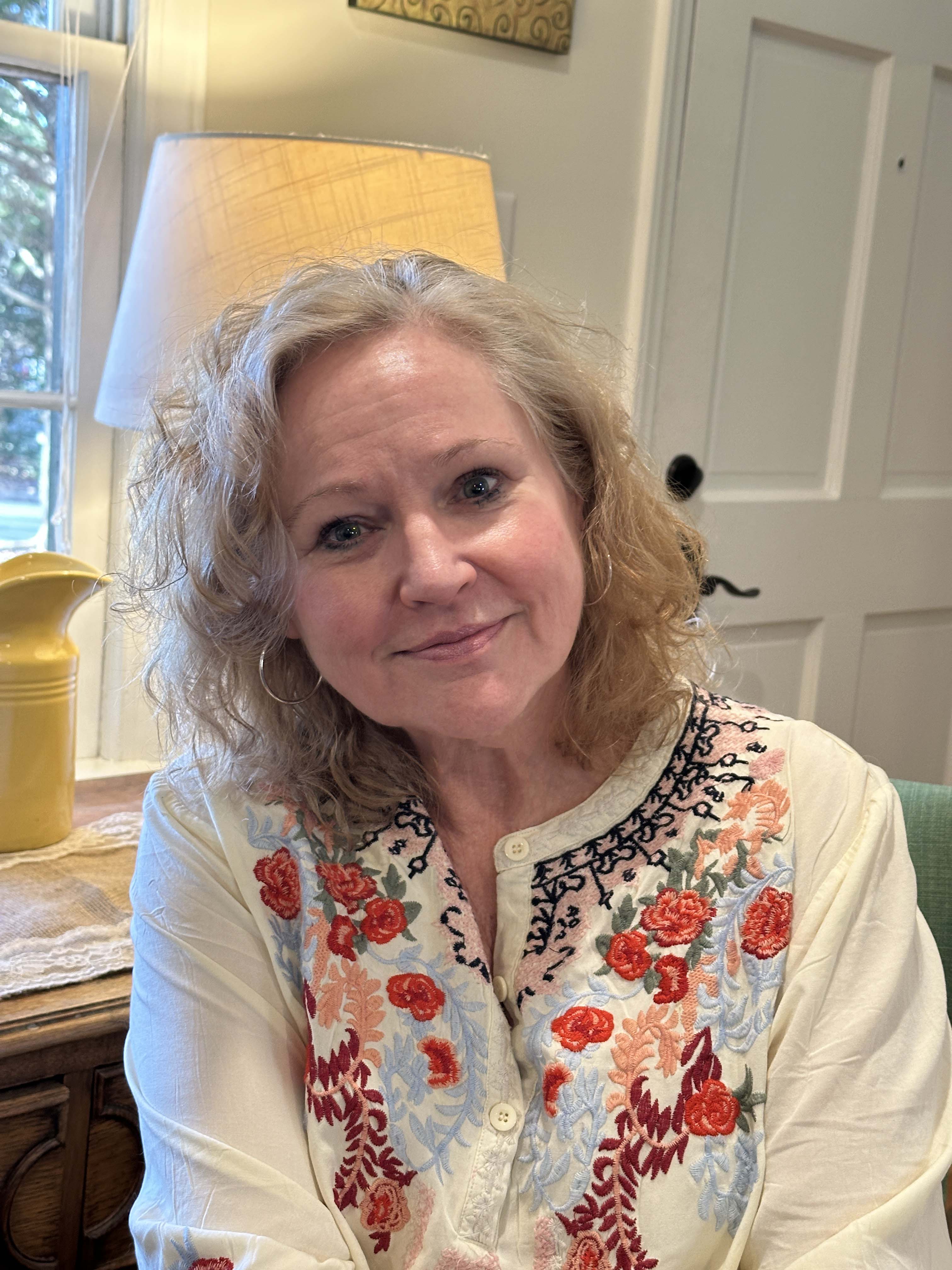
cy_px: 635
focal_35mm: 48
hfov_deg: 30.3
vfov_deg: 39.7
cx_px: 476
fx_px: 1760
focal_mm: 6.86
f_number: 1.78
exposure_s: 1/60
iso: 250
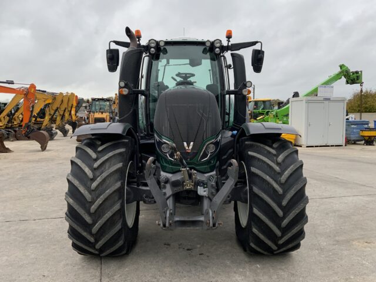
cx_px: 188
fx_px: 315
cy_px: 141
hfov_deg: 61.7
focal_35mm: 29
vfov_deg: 48.2
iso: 64
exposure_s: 1/100
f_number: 1.8
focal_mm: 3
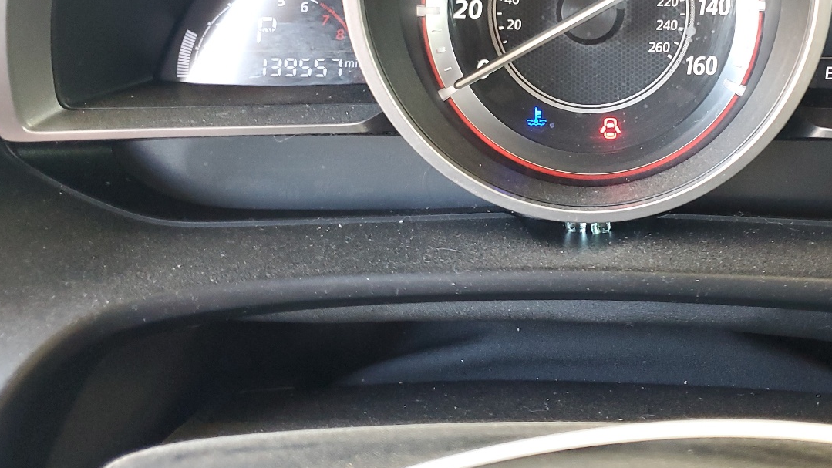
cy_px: 71
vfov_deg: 27.6
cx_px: 584
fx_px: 927
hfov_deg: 47.2
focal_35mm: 42
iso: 192
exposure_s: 1/60.2
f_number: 1.5
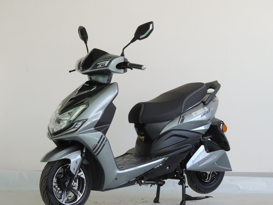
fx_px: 923
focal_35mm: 117
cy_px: 113
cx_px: 137
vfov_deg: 12.7
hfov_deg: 16.8
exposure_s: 1/100
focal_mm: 18.7
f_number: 4.2
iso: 360
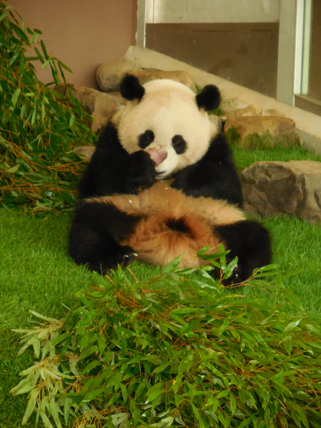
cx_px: 160
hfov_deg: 7.6
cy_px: 214
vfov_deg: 10.1
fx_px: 2411
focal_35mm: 195
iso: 1600
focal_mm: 35.1
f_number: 5.6
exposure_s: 1/60
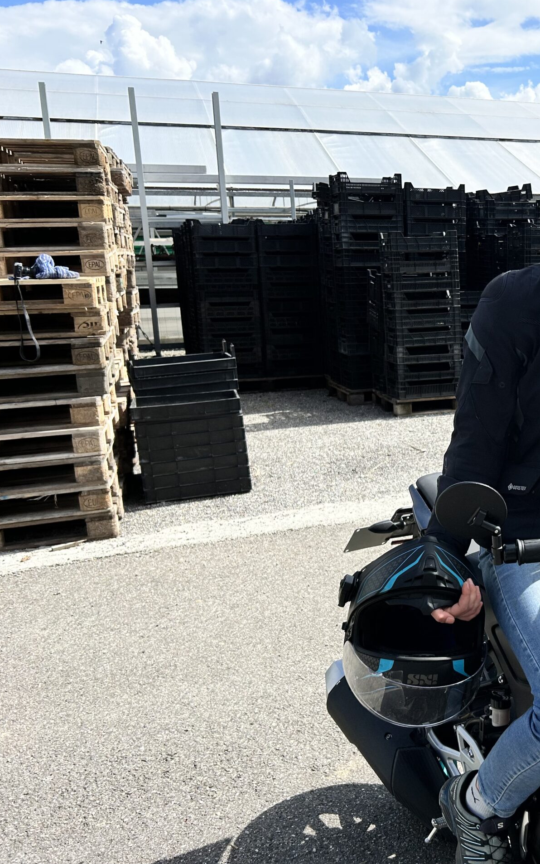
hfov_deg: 32.0
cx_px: 530
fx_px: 871
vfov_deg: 52.7
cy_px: 431
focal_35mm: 37
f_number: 1.5
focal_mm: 5.7
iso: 50
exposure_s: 1/8696
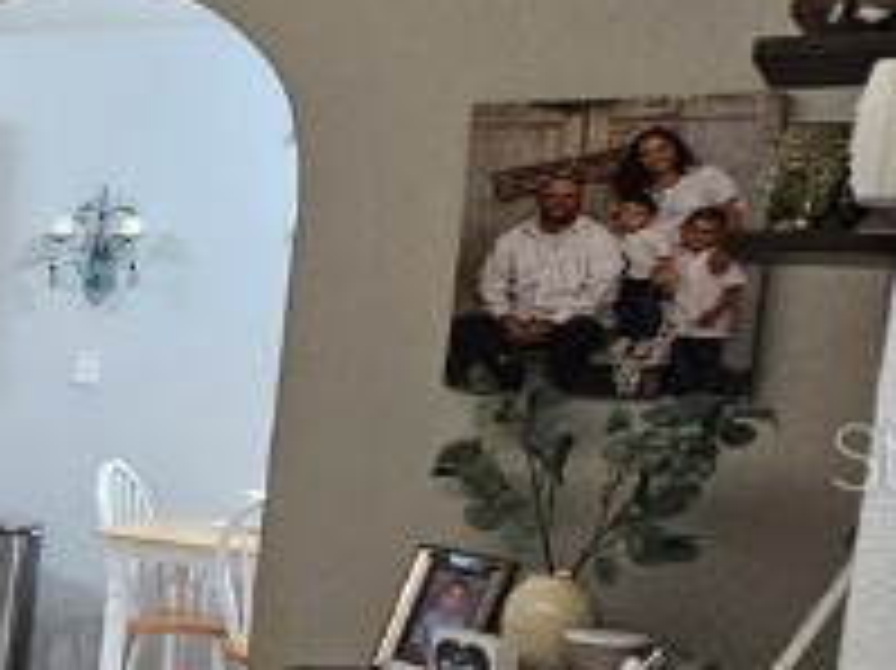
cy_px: 454
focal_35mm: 67
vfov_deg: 21.8
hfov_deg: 17.1
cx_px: -1049
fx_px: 1733
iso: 320
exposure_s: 1/40
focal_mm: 2.2
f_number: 2.2
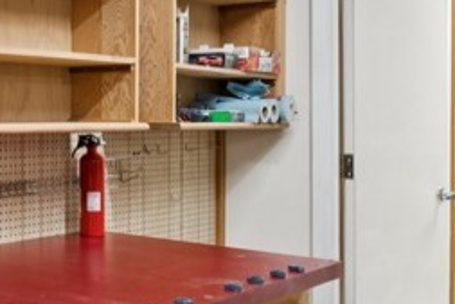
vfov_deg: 22.5
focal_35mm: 60
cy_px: 96
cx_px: -196
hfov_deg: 26.1
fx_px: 759
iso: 200
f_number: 5.6
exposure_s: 1/8
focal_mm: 14
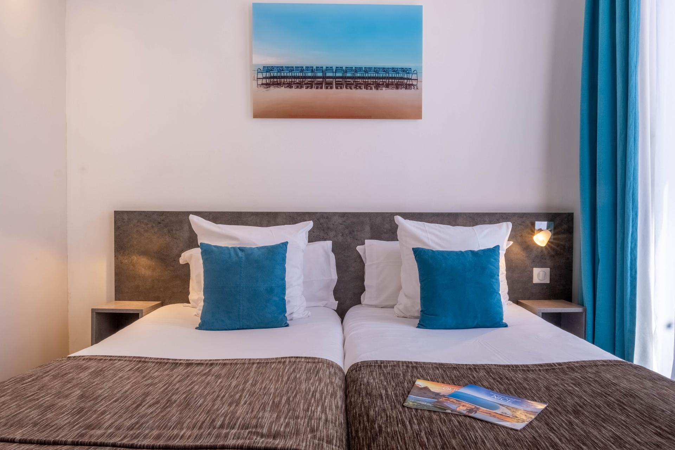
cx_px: 338
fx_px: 450
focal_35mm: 24
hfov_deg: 73.8
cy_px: 225
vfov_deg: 53.1
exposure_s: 1/160
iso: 500
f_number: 14
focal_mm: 16
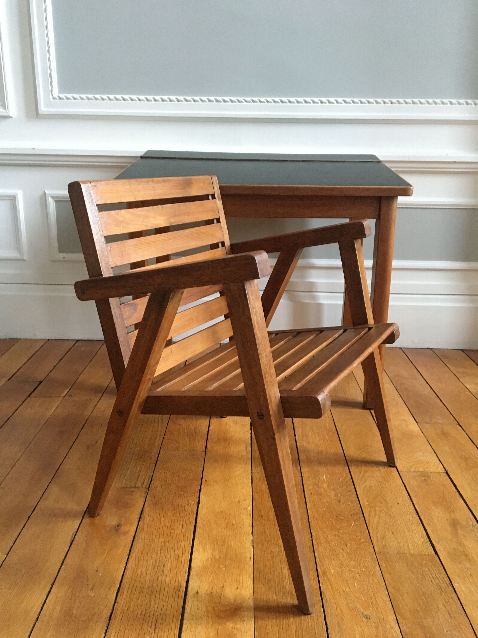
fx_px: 534
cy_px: 319
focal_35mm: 29
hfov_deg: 48.2
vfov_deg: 61.7
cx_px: 239
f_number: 2.2
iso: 250
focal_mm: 4.15
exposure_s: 1/17
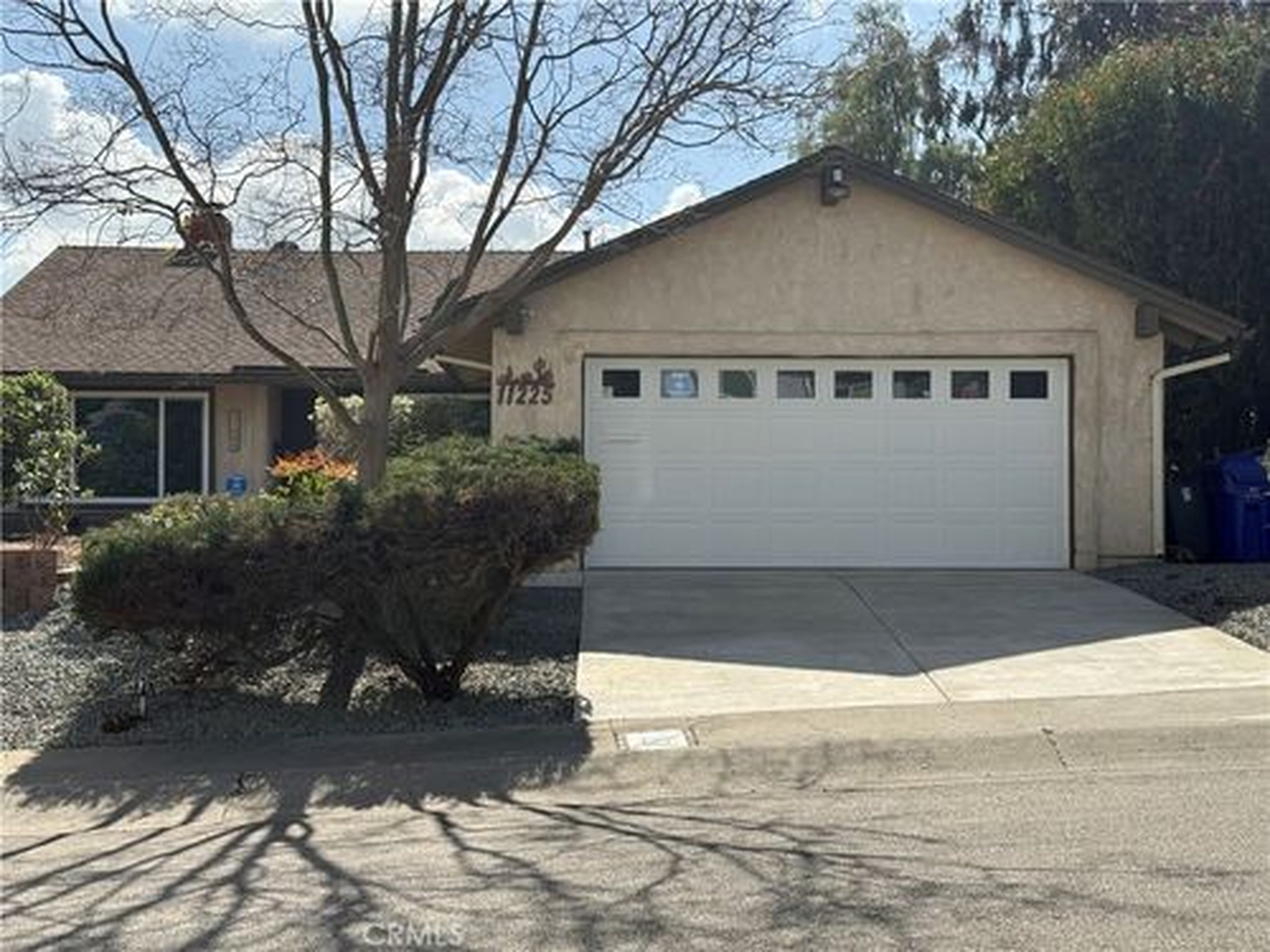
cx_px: 635
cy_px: 476
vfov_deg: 30.3
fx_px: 1761
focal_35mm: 48
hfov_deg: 39.7
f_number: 1.78
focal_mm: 6.76
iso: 80
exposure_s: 1/5587
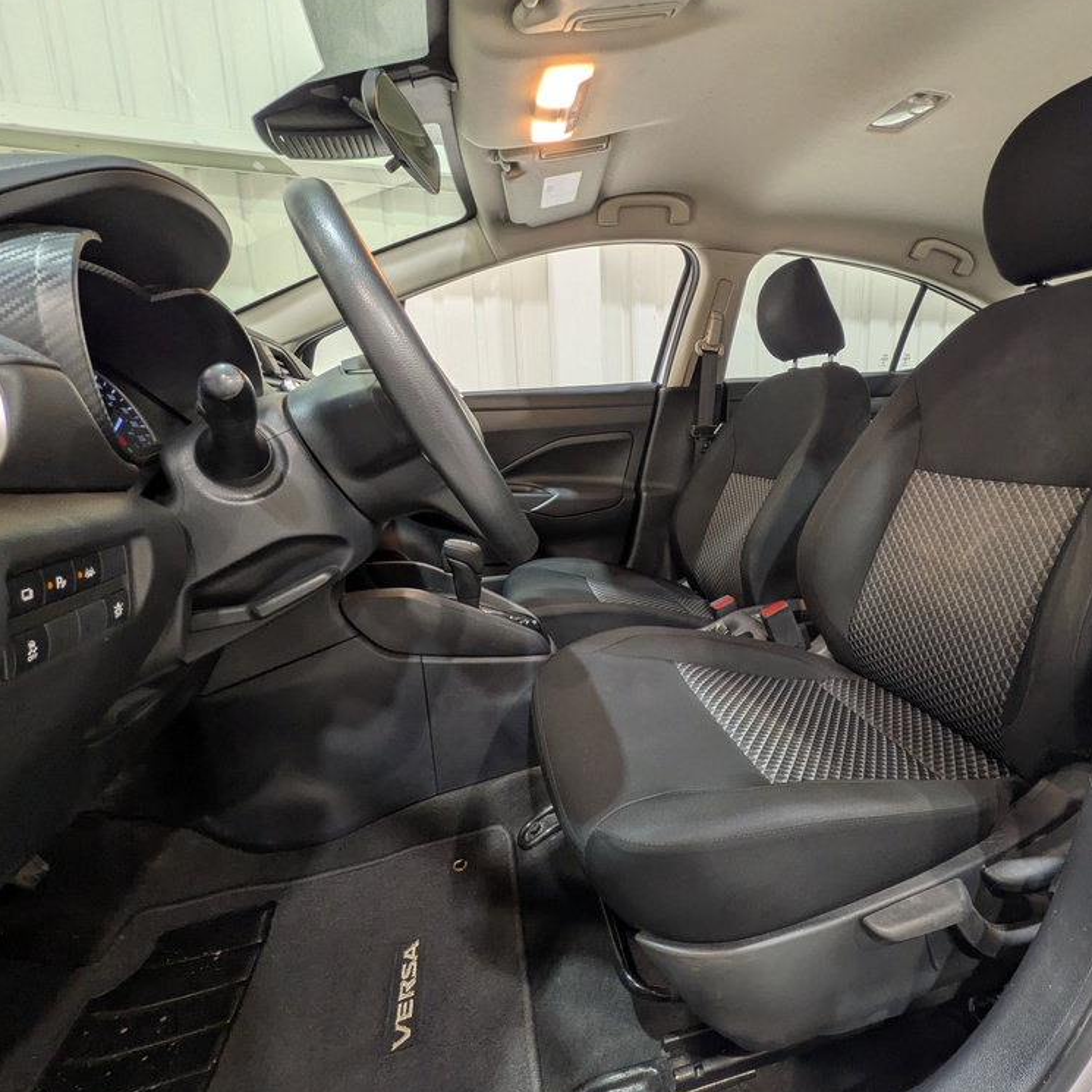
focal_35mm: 17
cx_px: 677
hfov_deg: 82.5
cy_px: 545
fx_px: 607
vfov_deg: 84.0
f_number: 2.2
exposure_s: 1/33.3
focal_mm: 1.83
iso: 54
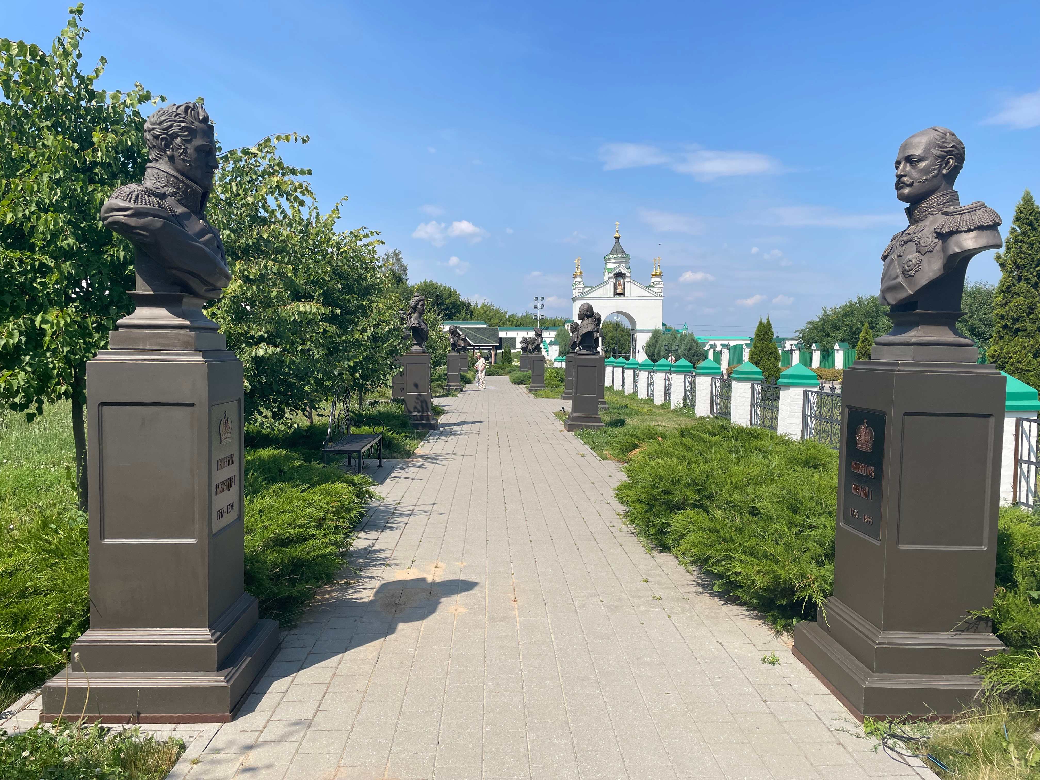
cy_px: 390
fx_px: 781
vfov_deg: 53.1
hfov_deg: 67.3
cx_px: 520
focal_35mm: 26
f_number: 1.6
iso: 32
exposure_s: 1/3731
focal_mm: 4.2
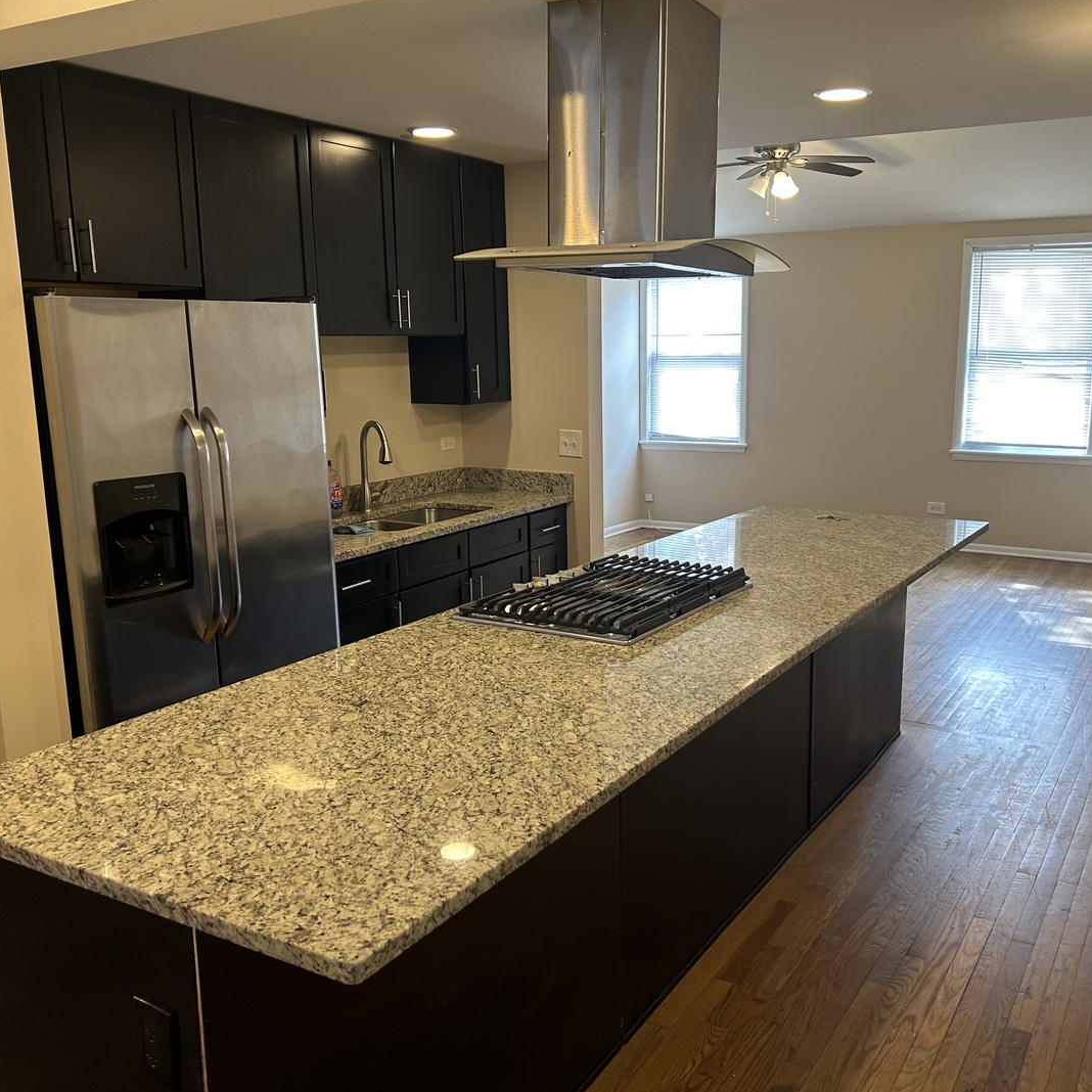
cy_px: 547
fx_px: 1106
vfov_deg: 52.5
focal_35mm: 31
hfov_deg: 52.5
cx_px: 596
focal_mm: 5.7
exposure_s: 1/60
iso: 100
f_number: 1.5
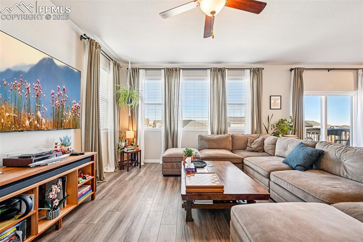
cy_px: 121
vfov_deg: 81.2
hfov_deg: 104.3
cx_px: 182
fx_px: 141
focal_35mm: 14
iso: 160
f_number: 8
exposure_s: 1/15
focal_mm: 14
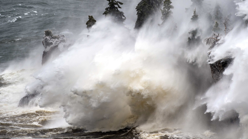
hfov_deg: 4.7
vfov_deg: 2.7
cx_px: 131
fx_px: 3012
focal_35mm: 458
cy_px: 53
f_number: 5.6
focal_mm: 300
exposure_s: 1/2000
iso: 640
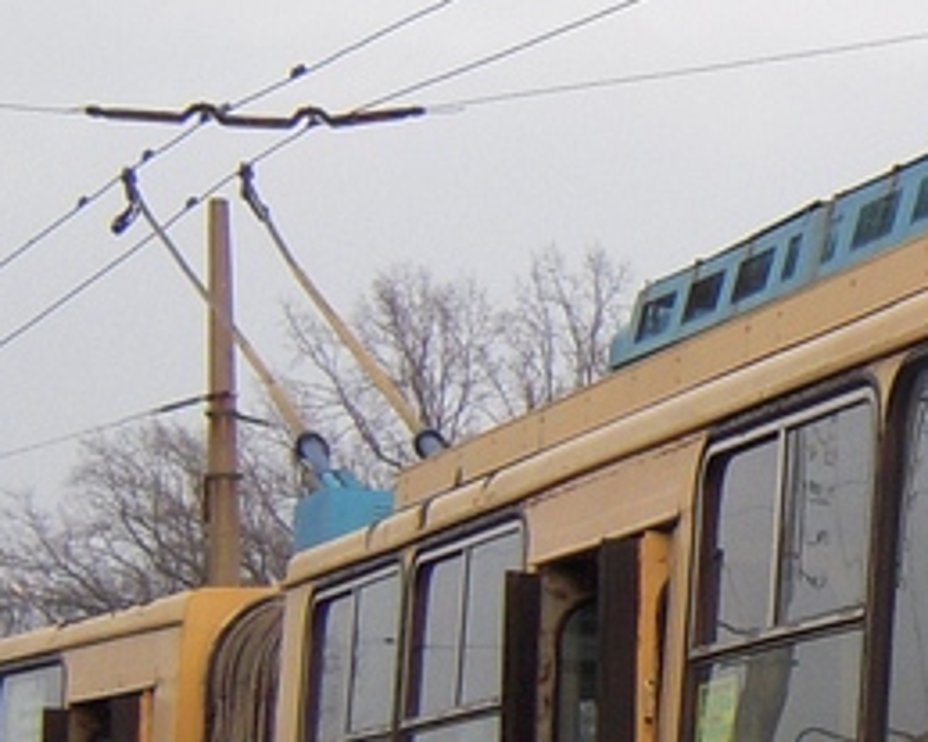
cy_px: 735
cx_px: 1433
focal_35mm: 158
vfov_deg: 9.7
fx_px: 4338
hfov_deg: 11.6
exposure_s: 1/80
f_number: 3.2
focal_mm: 7.3
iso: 100
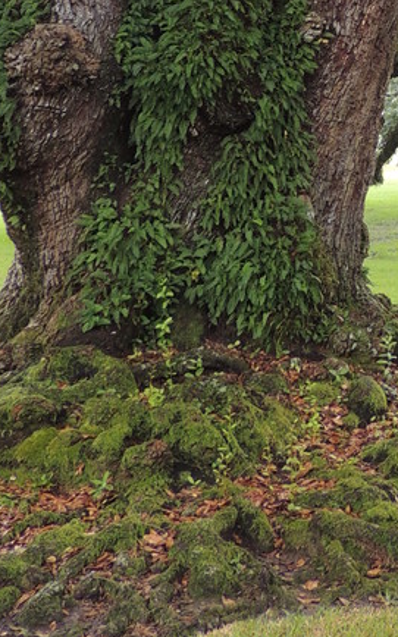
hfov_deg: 16.3
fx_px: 1302
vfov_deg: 24.4
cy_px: -167
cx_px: 532
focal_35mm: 75
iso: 100
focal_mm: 4.3
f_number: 3
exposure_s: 1/30
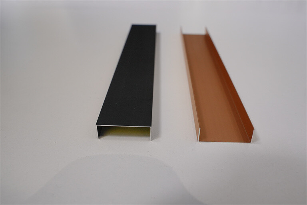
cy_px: 102
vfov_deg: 42.3
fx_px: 264
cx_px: 154
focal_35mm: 31
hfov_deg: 60.3
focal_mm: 31
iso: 1250
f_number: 10
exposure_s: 1/60
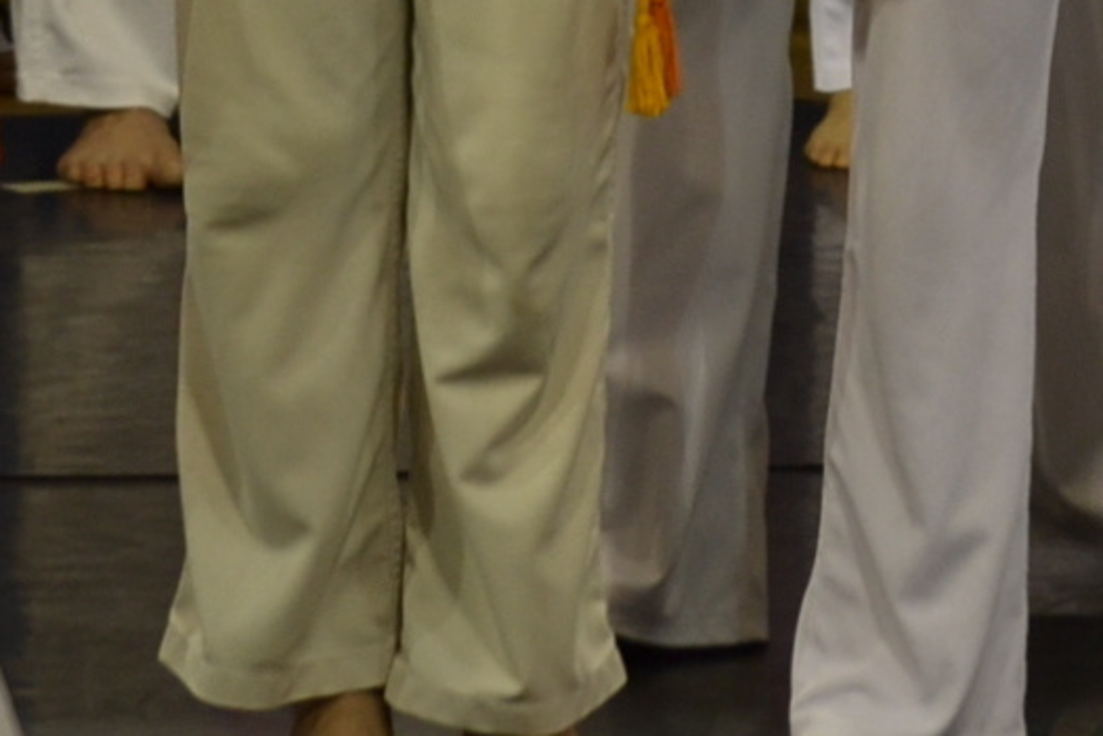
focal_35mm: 460
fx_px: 14097
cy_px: -847
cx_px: 818
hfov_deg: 4.5
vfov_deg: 3.0
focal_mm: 70
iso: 400
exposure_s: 1/60
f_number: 4.5
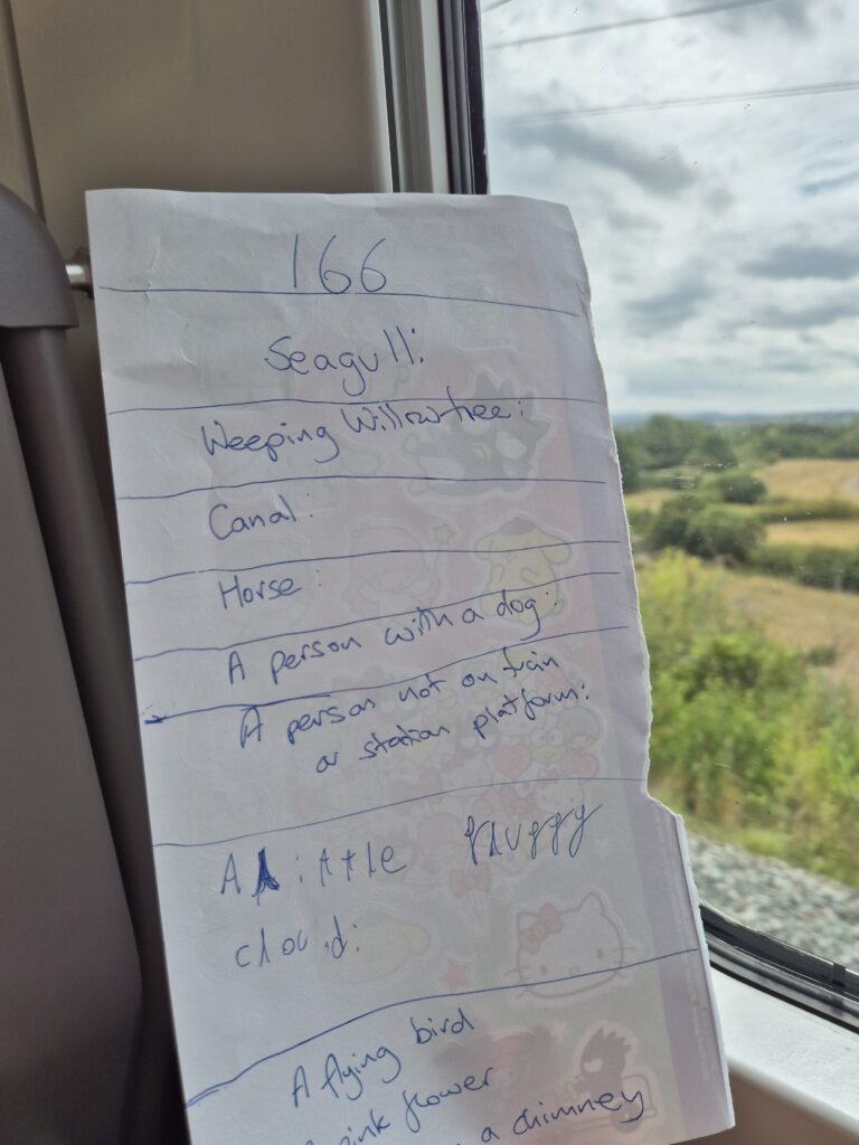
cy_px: 572
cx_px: 430
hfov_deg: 58.9
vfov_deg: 73.9
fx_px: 761
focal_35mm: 23
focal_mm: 5.4
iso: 25
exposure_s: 1/744
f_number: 1.8
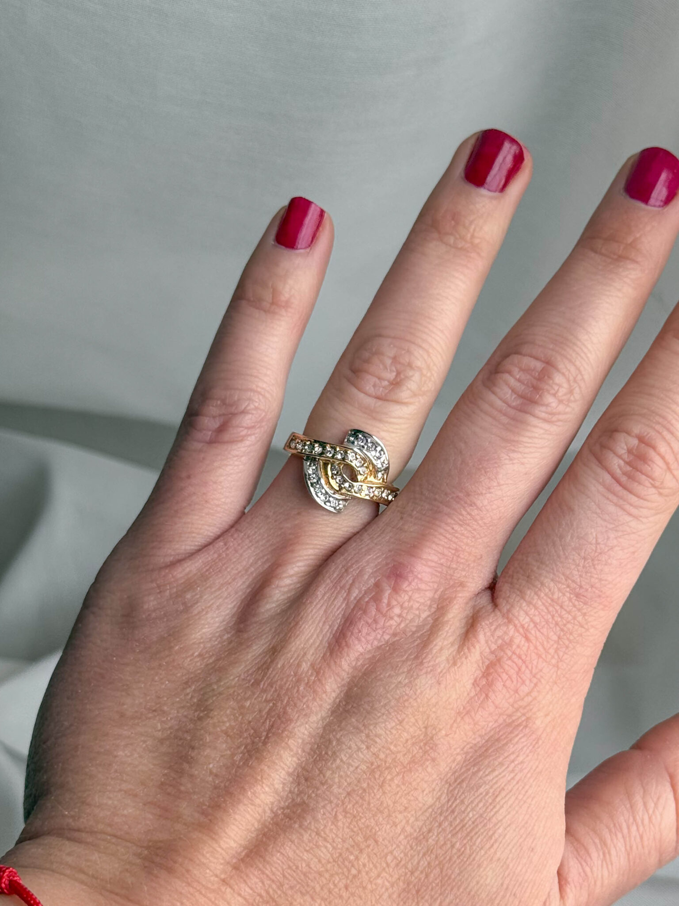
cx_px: 340
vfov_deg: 39.7
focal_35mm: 48
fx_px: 1255
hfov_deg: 30.3
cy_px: 453
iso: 64
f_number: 1.8
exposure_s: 1/800
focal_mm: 6.76
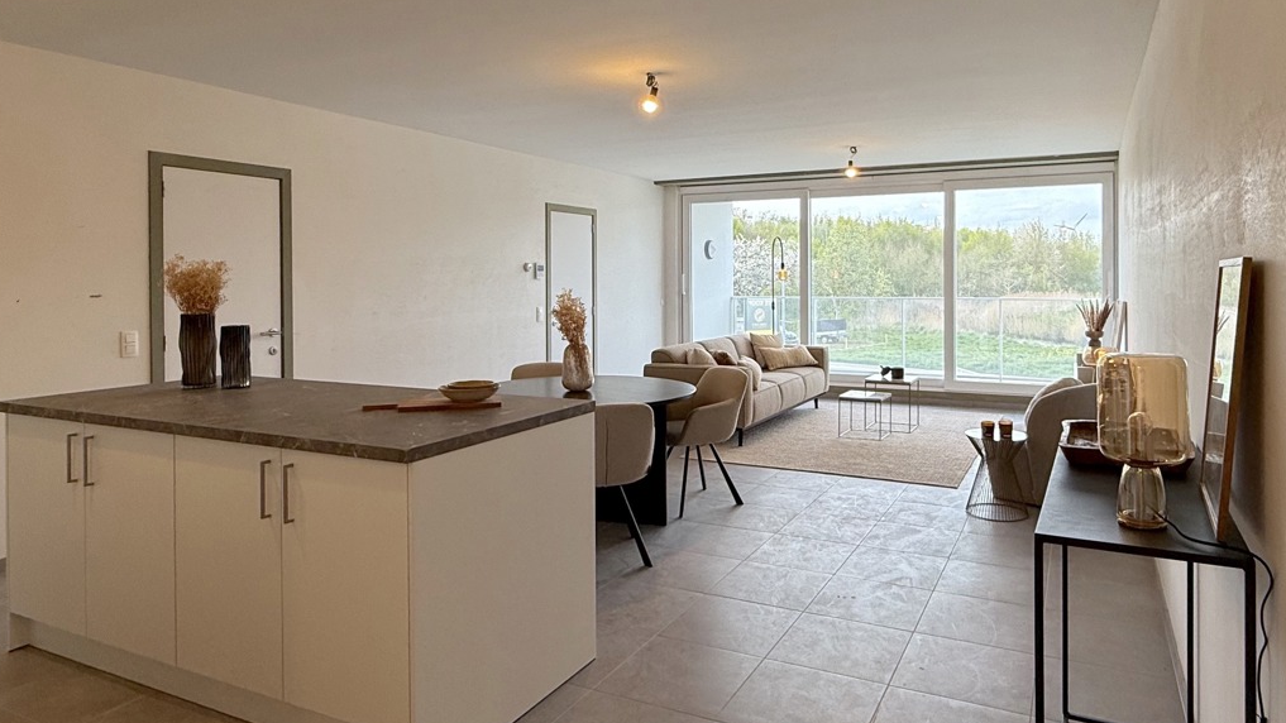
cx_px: 709
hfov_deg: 76.1
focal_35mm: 24
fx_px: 818
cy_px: 287
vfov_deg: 47.4
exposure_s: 1/176
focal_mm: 2.22
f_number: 2.2
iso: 64
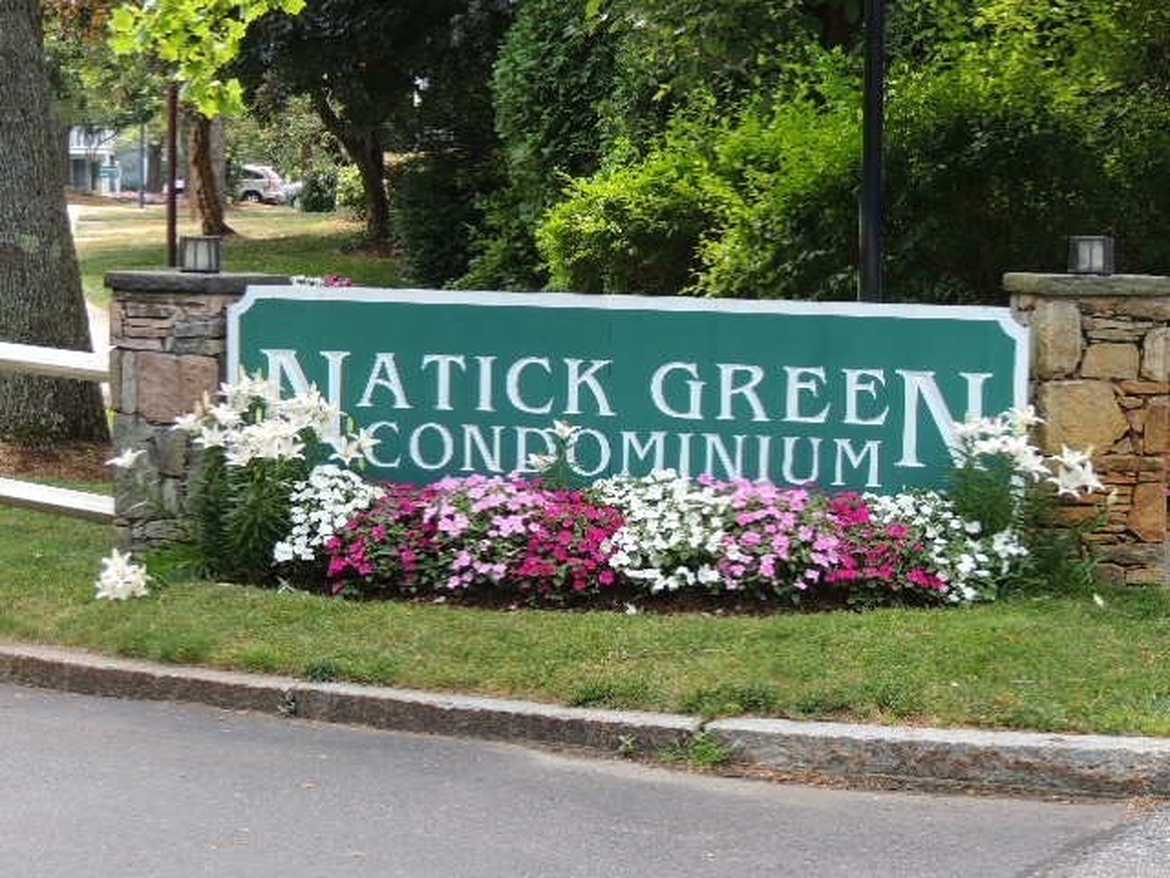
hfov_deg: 19.6
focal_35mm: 100
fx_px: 3380
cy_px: 439
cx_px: 585
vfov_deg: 14.8
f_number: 4.1
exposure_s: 1/100
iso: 125
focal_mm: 17.8
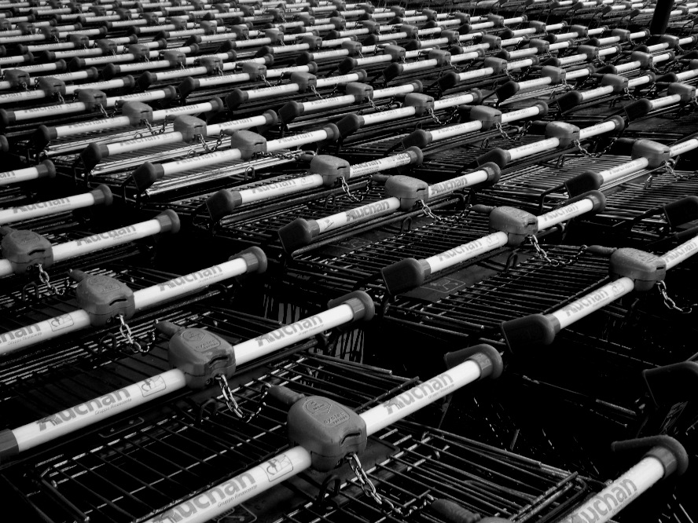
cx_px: 349
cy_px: 262
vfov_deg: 32.2
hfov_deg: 42.1
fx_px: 907
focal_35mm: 45
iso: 64
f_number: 3.5
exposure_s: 1/56.5
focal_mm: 7.5
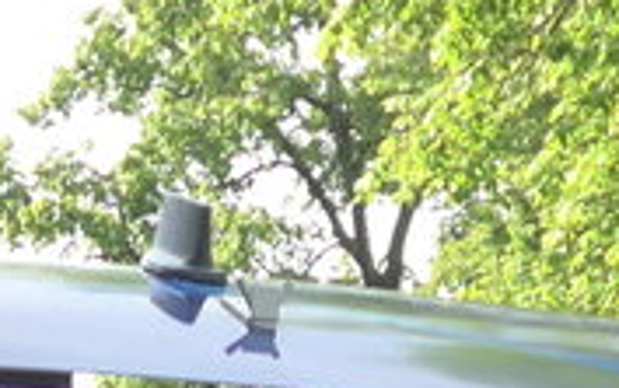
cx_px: 290
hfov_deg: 5.6
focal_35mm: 373
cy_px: 1353
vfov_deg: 3.4
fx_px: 6298
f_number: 3.3
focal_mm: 10.7
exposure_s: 1/250
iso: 160
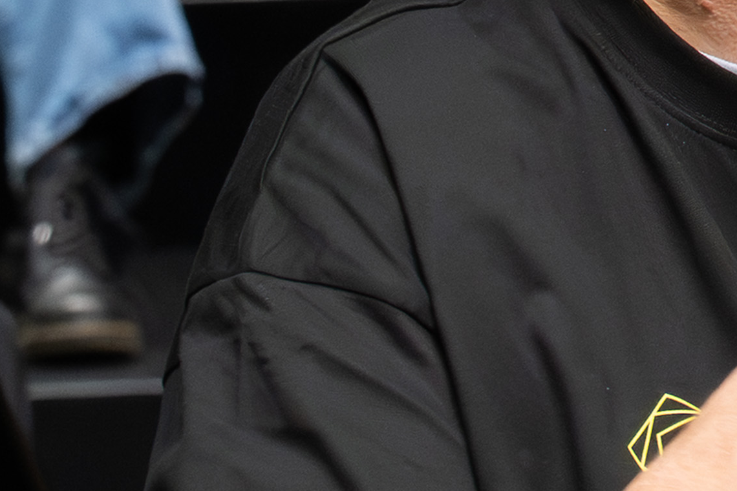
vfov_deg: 3.0
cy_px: -364
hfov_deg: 4.4
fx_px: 9437
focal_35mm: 461
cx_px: 1776
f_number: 5.6
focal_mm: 64
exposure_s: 1/160
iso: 5000
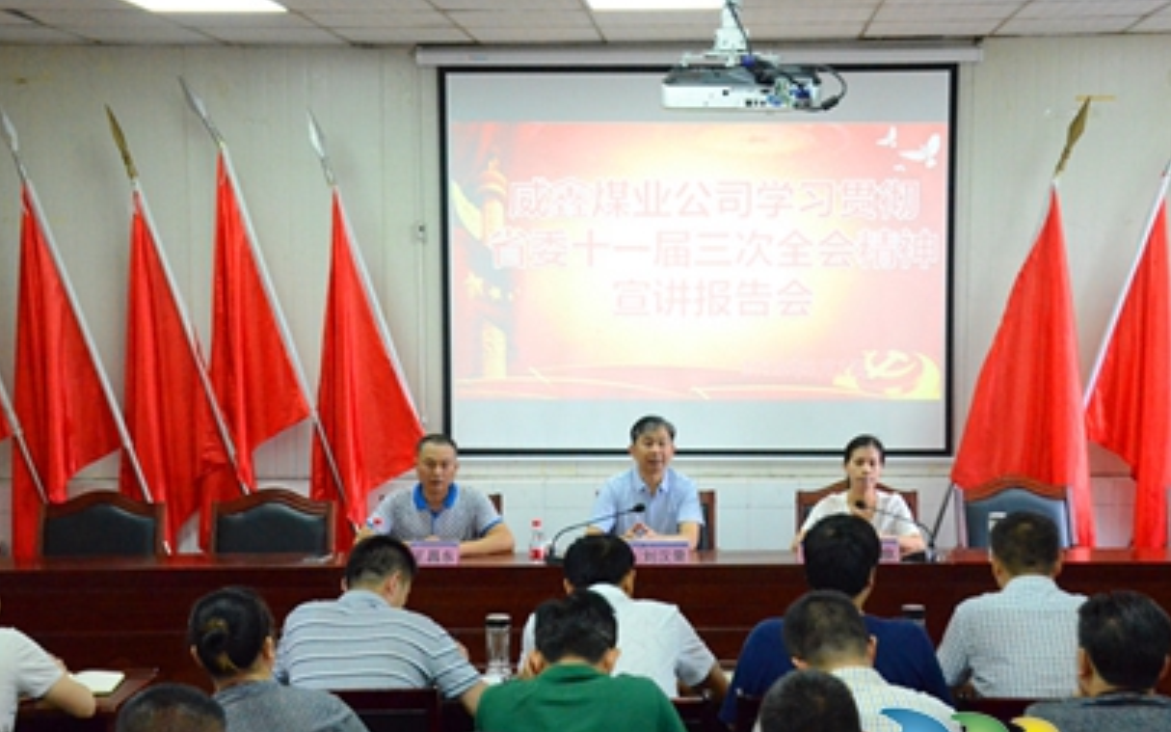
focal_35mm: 64
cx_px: 668
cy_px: 430
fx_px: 2042
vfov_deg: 20.3
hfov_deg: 31.9
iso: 6400
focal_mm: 34
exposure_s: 1/250
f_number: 8
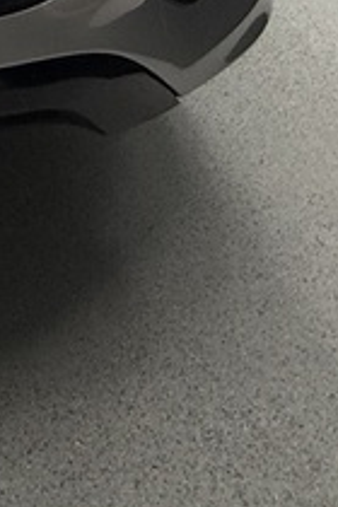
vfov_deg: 21.9
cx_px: -451
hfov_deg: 14.0
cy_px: -316
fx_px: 1000
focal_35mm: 71
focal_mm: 2.22
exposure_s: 1/100
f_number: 2.2
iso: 64
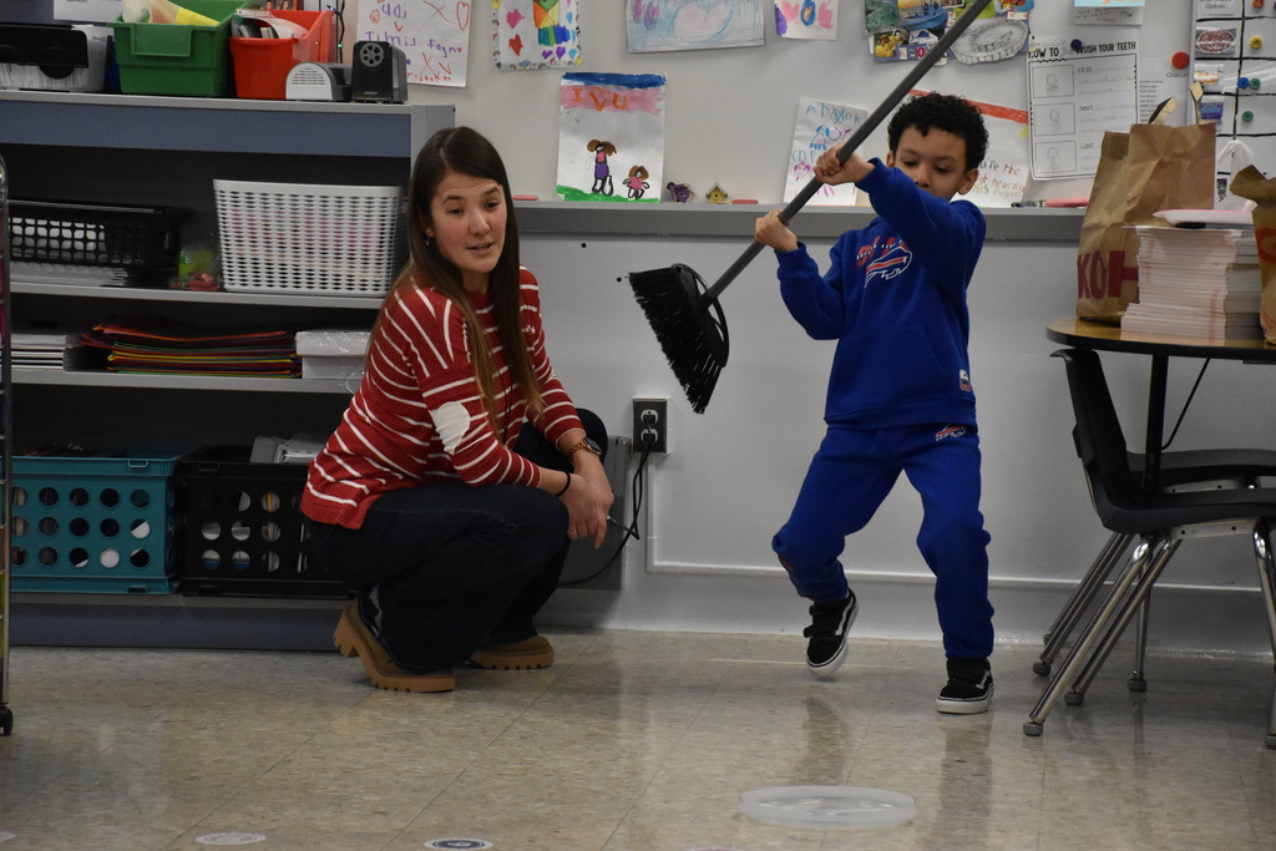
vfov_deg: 12.2
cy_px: 426
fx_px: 3988
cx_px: 638
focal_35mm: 112
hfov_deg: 18.2
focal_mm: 75
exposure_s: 1/500
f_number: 5
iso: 4000
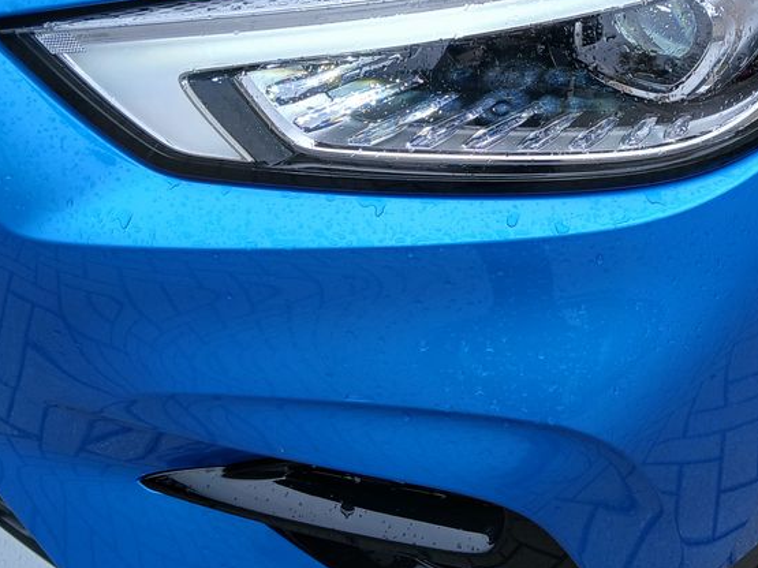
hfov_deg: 39.3
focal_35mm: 48
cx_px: 494
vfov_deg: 29.6
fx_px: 1051
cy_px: 113
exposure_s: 1/170
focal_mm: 3.98
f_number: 1.8
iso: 20
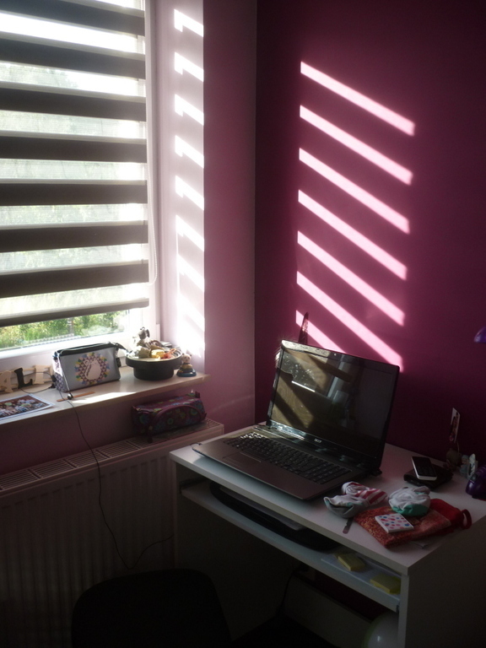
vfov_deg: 55.4
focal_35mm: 33
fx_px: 618
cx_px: 243
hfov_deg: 42.9
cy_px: 324
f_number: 2.8
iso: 80
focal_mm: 5.5
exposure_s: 1/80
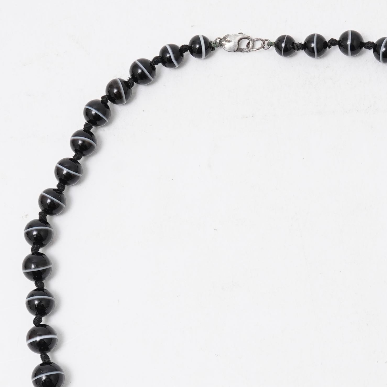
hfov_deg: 17.0
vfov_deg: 17.0
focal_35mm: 102
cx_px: 298
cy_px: 288
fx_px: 1290
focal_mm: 30
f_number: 18
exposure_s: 1/125
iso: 500
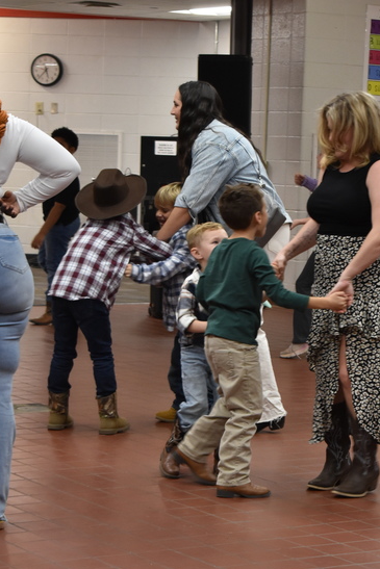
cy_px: 366
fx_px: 1804
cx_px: 244
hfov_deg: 12.0
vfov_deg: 17.9
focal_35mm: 114
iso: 1400
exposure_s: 1/80
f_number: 7.1
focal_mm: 52
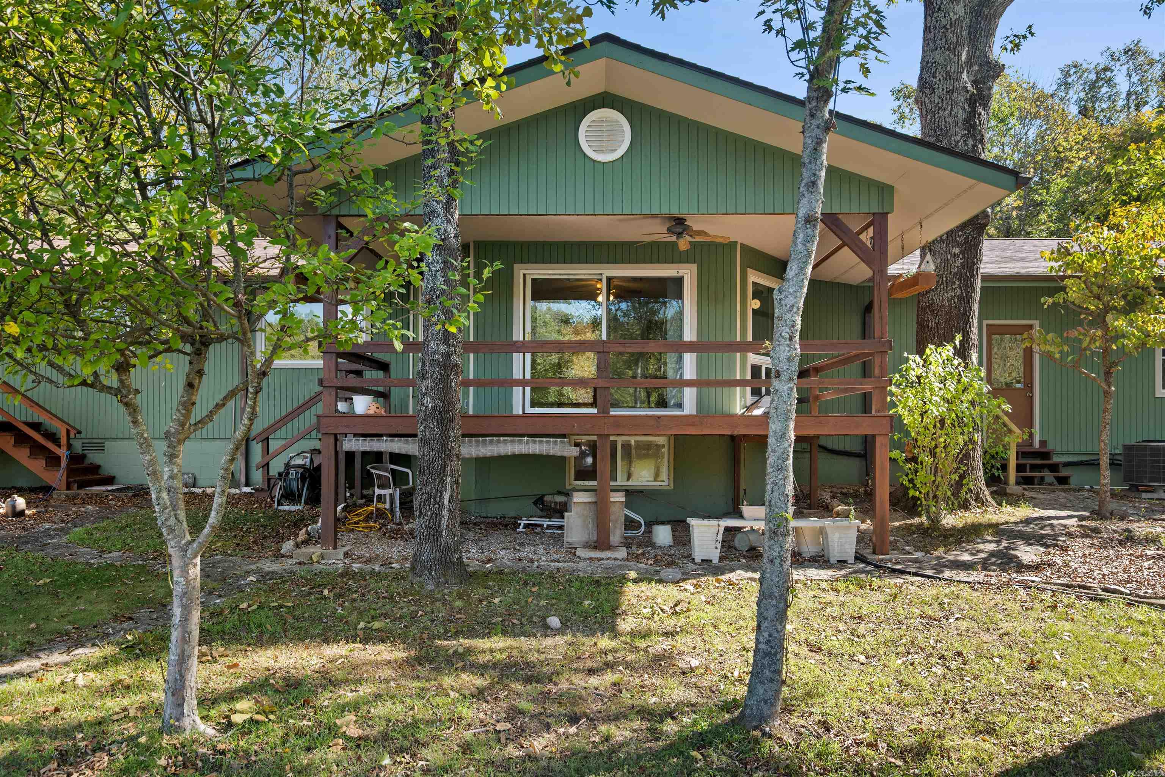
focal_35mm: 27
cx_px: 582
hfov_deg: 67.4
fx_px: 874
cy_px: 388
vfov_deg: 47.9
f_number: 5.6
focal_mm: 27
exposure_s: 1/125
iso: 200
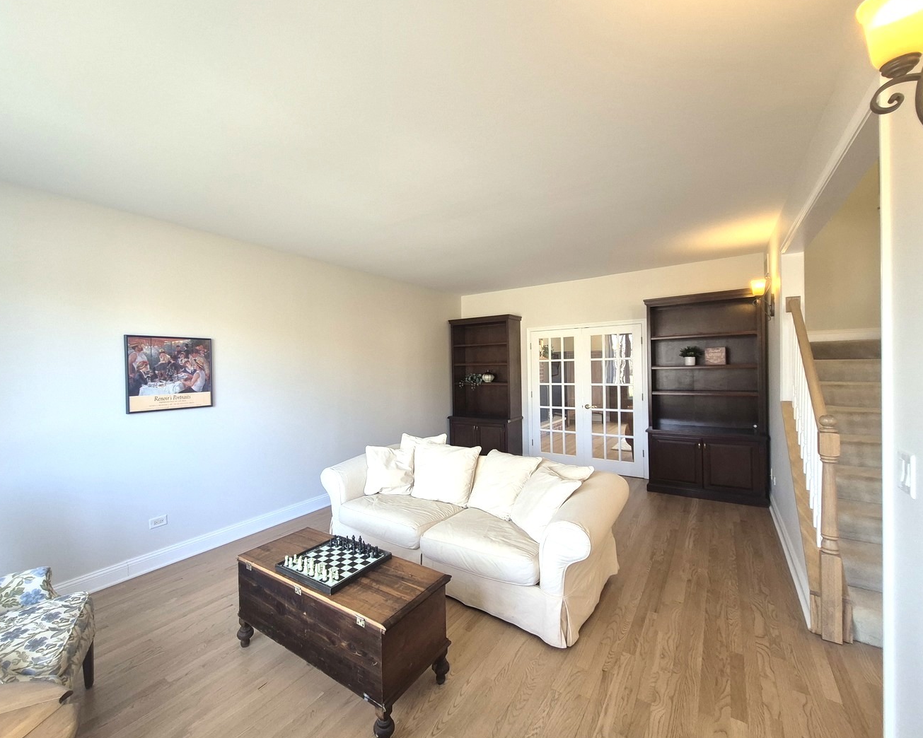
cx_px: 431
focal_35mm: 14
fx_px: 382
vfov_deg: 88.0
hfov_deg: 100.6
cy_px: 371
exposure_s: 1/60
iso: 100
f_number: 2.2
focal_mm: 1.74
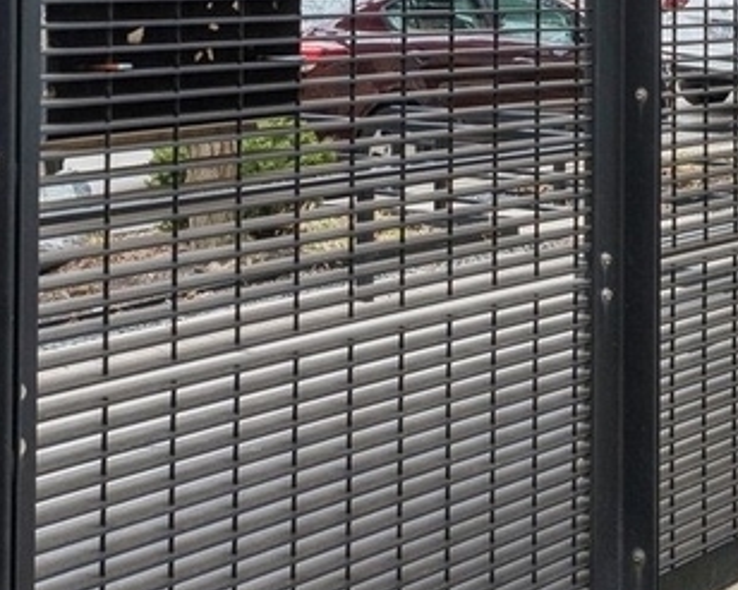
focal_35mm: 79
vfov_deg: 19.1
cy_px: 74
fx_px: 1724
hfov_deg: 23.5
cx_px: 672
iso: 400
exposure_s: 1/125
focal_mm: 16
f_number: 8
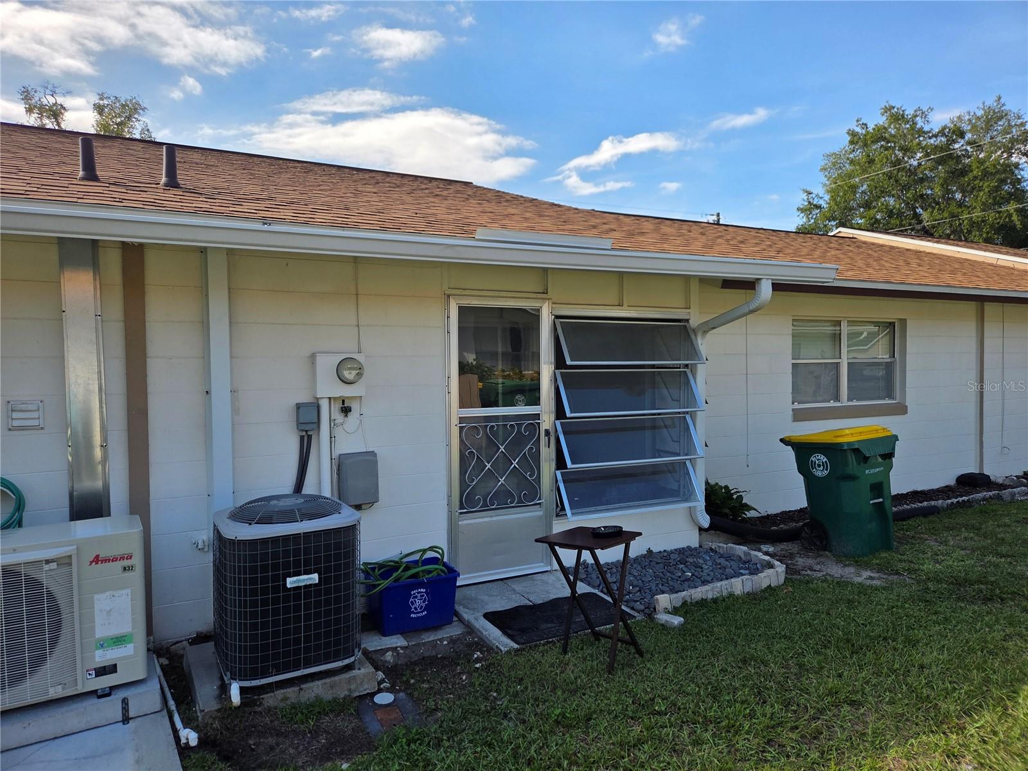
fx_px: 683
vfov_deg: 58.9
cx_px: 514
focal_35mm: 23
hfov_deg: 73.9
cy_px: 386
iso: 80
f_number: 1.8
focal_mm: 5.4
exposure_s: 1/3399
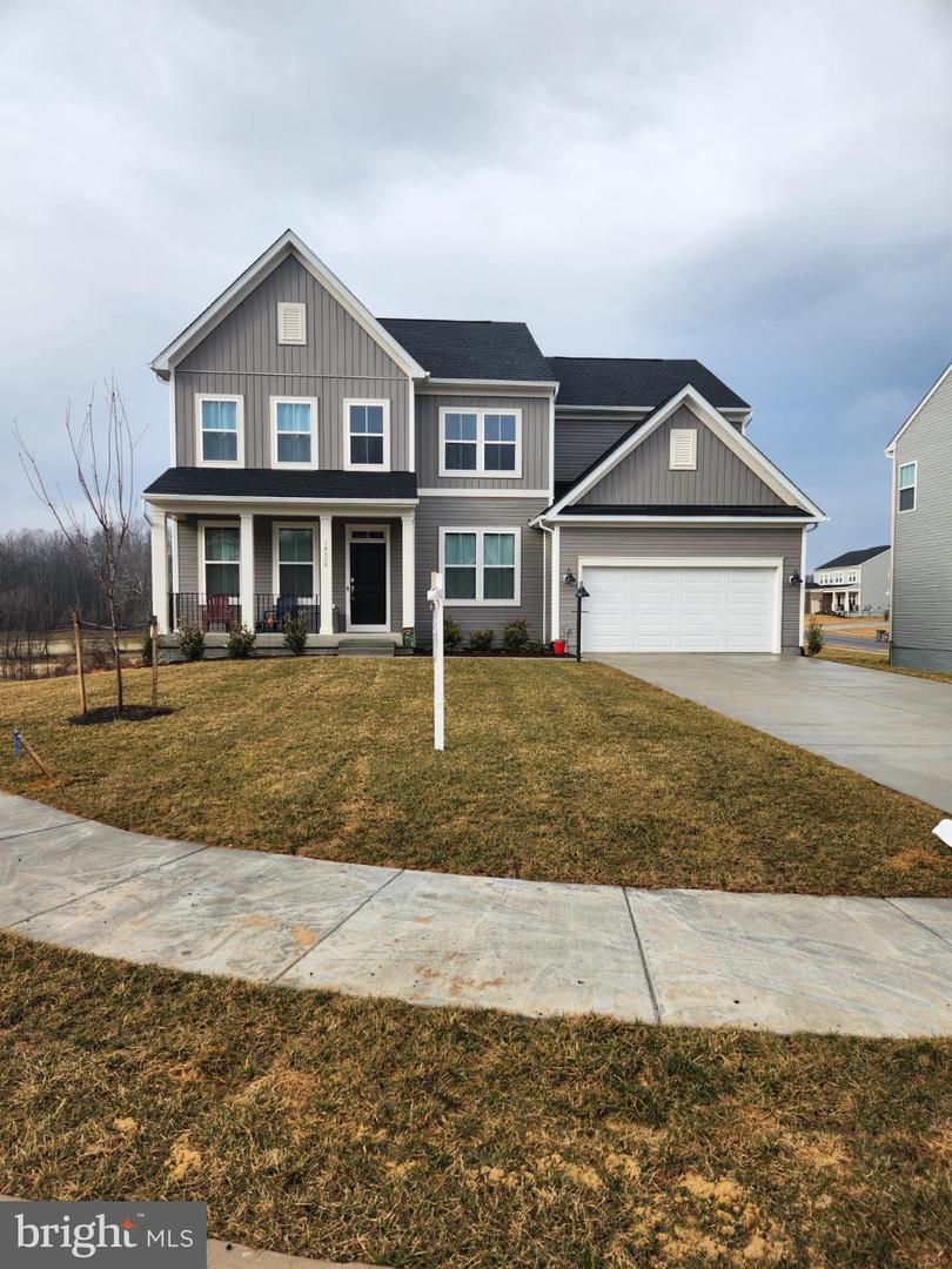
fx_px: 843
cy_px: 634
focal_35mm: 23
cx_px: 476
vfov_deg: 73.9
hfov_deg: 58.9
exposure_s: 1/883
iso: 20
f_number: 1.8
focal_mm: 5.4
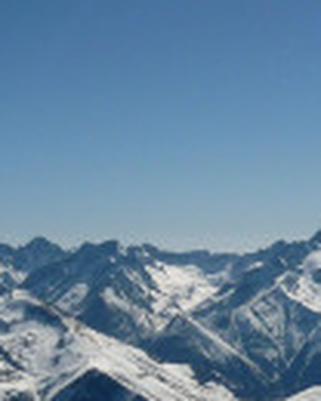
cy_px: 194
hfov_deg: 13.8
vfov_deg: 17.3
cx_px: 262
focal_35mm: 111
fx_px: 1318
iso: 100
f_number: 8
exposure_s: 1/800
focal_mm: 5
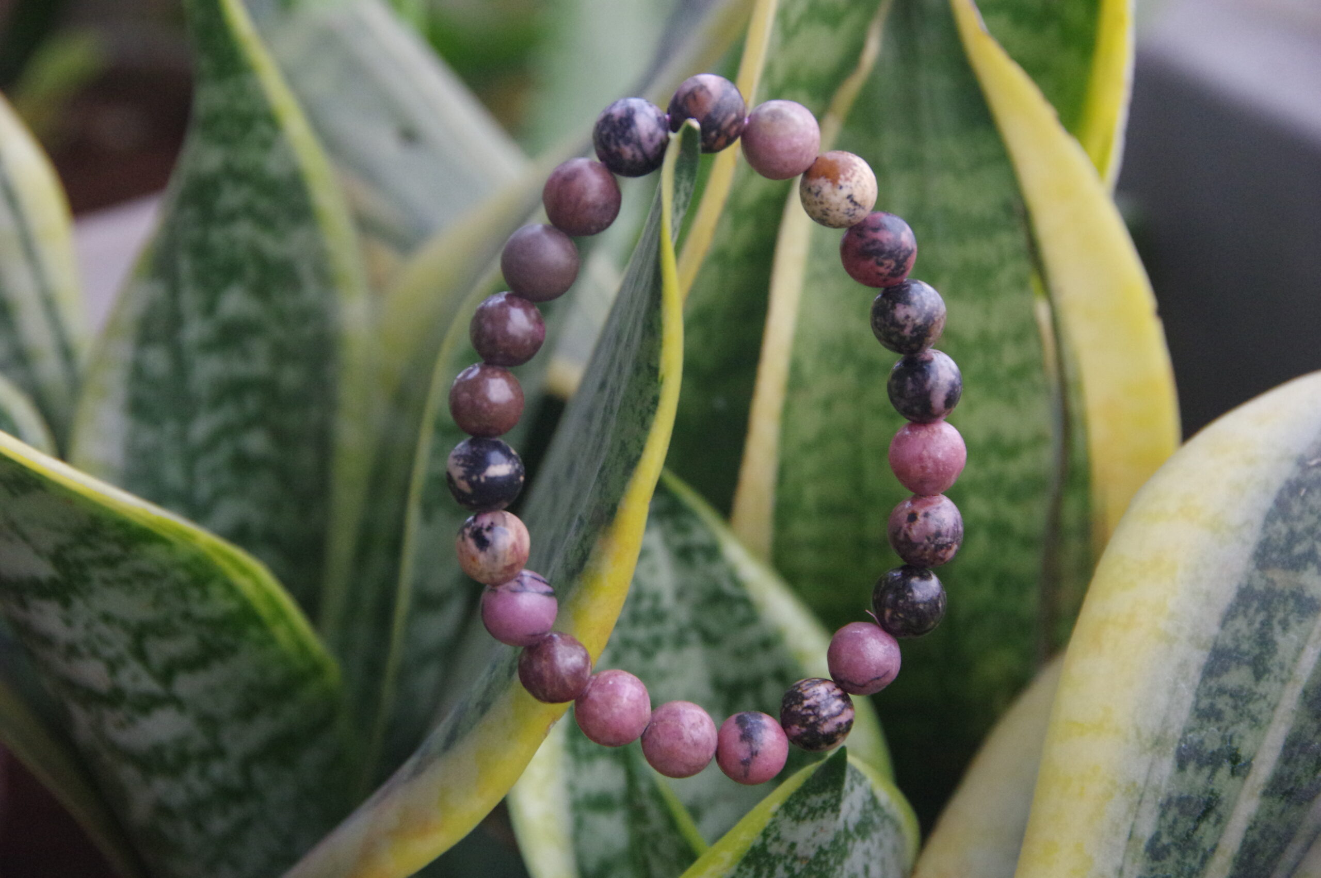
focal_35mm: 117
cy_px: 439
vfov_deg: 11.7
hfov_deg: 17.5
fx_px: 4289
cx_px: 660
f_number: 6.3
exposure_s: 1/40
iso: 3200
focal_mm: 78
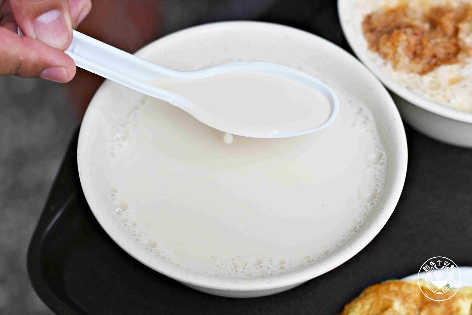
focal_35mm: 75
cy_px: 158
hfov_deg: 27.0
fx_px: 983
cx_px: 236
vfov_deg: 18.2
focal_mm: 50
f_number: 3.2
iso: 320
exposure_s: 1/160
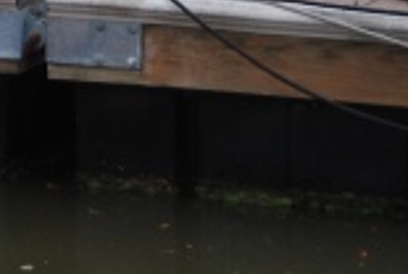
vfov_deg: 2.4
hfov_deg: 3.5
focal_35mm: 581
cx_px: -500
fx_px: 6592
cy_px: -277
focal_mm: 75
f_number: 5.3
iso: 280
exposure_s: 1/125
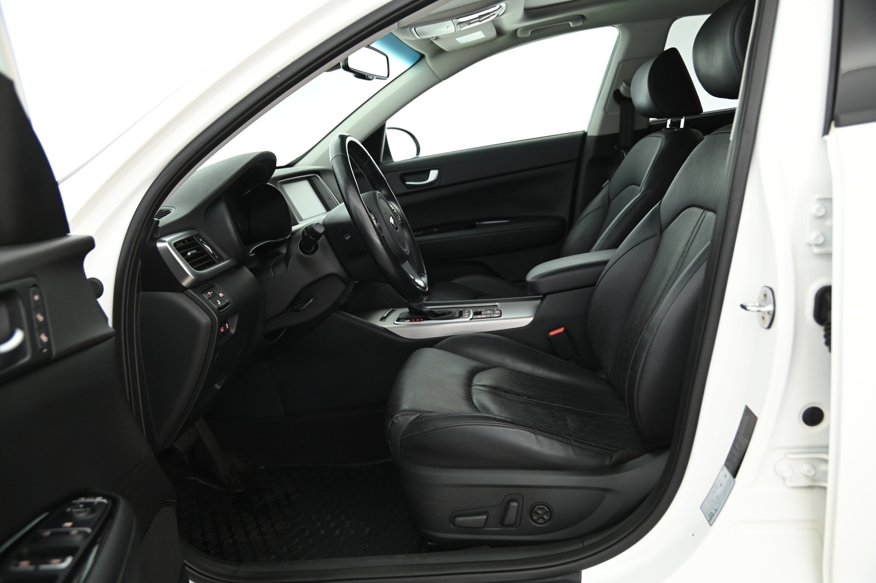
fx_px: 681
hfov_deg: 65.5
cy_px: 292
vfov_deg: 46.3
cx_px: 438
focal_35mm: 28
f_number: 4
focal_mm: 28
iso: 1250
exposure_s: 1/13
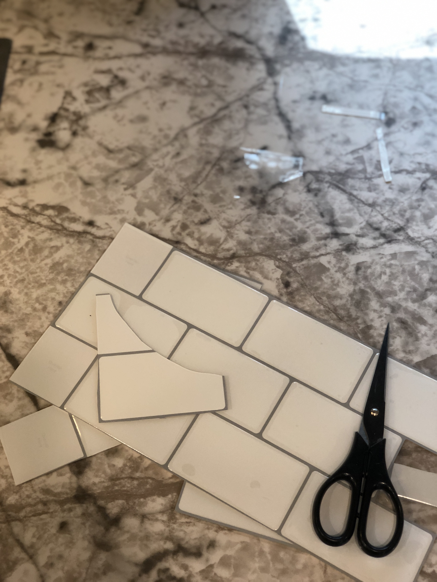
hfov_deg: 28.0
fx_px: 875
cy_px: 291
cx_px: 218
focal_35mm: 52
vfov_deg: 36.8
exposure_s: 1/40
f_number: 2.4
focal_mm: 6
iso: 100
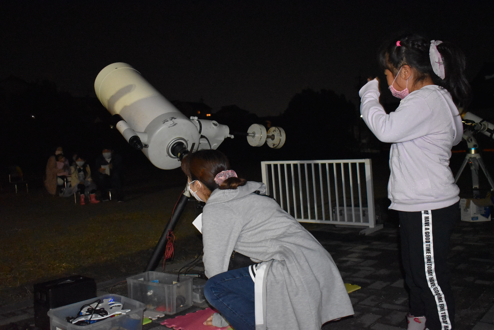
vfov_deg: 36.9
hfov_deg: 53.1
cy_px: 165
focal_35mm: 36
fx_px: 494
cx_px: 247
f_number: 3.8
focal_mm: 24
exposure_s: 1/60
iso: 6400
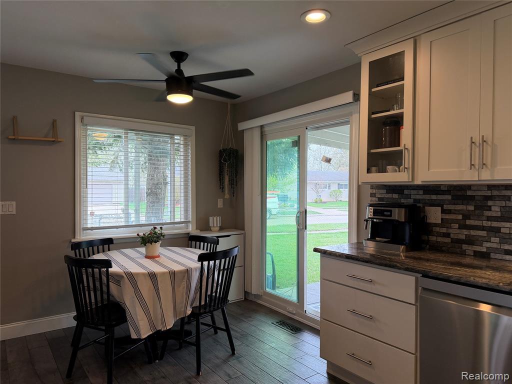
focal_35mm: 24
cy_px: 192
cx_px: 256
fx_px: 355
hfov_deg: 71.6
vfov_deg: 56.8
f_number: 1.78
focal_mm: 6.76
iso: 160
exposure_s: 1/158
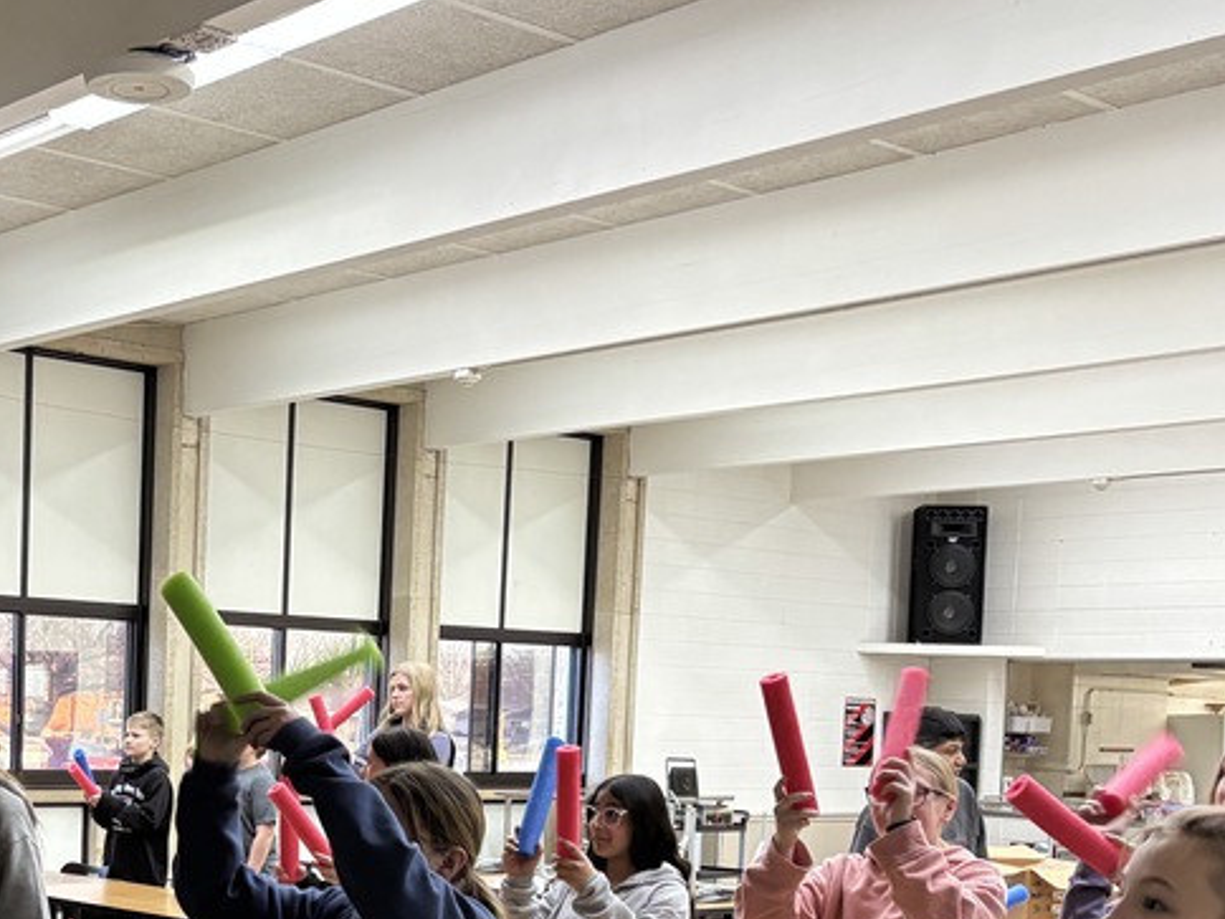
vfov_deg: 25.8
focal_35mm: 55
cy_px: 810
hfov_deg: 33.7
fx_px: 1946
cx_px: 213
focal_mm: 5.96
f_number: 1.6
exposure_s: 1/60
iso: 160
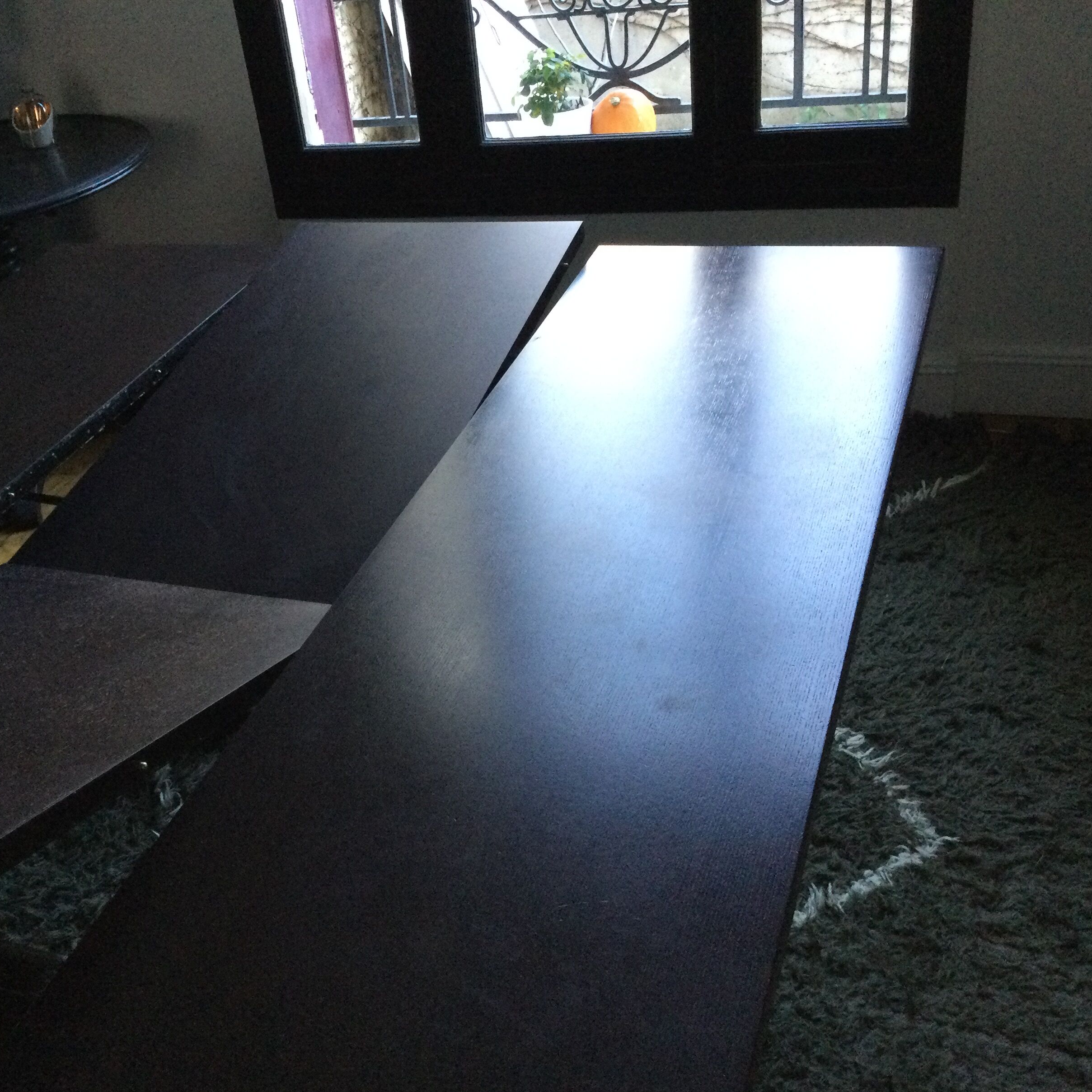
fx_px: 1321
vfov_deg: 44.9
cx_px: 401
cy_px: 552
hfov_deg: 44.5
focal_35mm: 37
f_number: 2.4
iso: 250
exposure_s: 1/33
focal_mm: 3.3
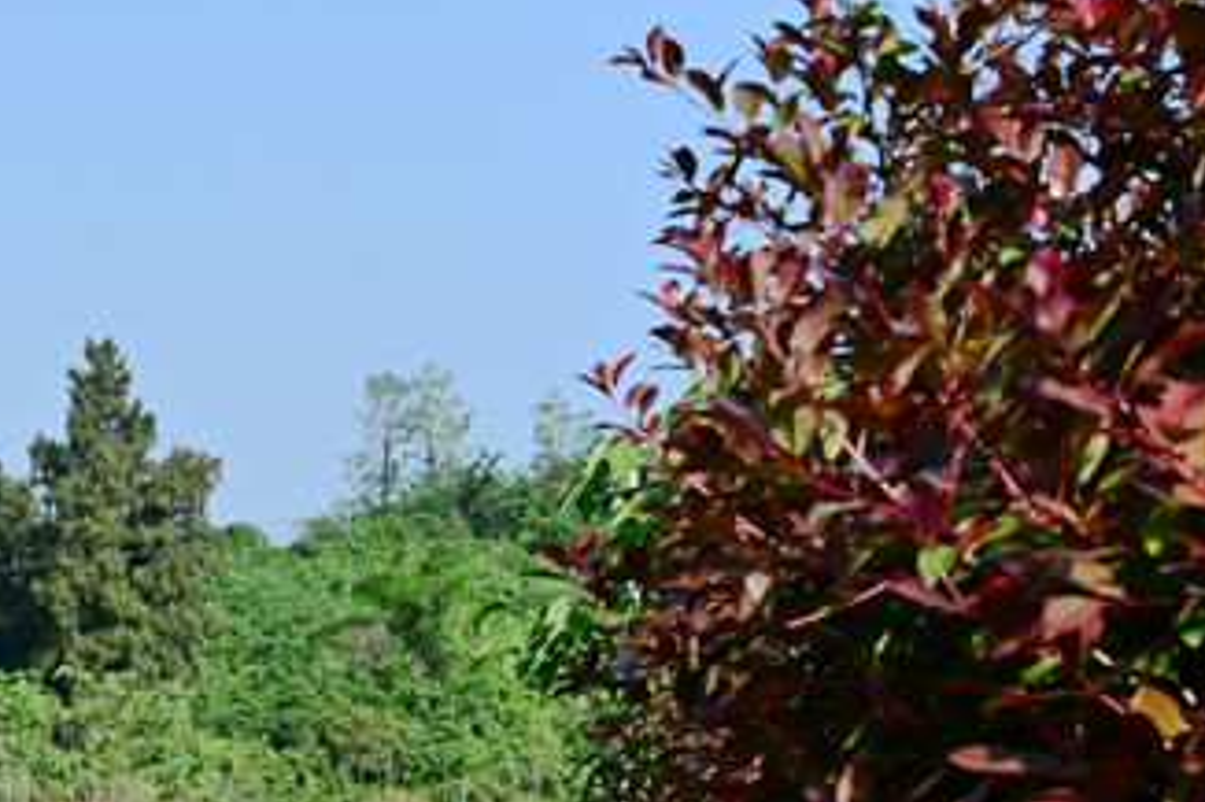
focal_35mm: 140
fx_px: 4684
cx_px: -33
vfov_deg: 9.6
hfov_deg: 14.4
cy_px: 1050
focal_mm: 38
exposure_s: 1/5000
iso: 3200
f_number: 8
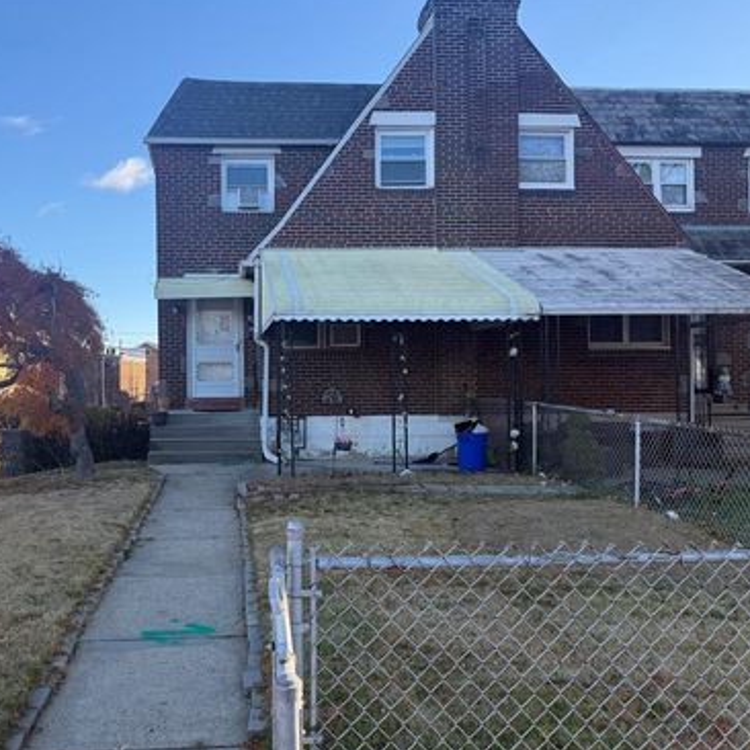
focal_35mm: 29
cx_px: 268
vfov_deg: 55.6
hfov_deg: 54.8
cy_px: 372
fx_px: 711
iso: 100
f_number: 1.78
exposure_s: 1/1271
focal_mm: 6.76
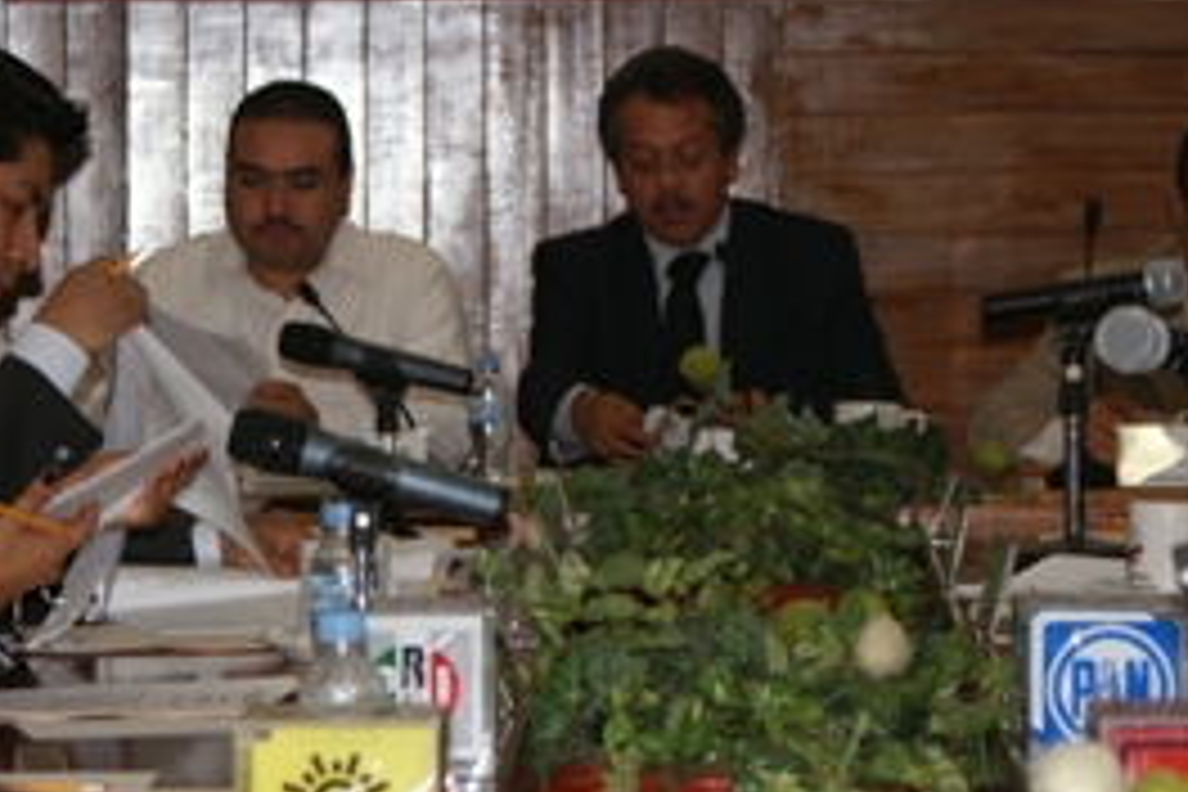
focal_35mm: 178
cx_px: 644
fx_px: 5874
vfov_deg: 7.7
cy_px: 142
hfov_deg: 11.5
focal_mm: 70
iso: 400
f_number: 5.6
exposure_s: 1/125
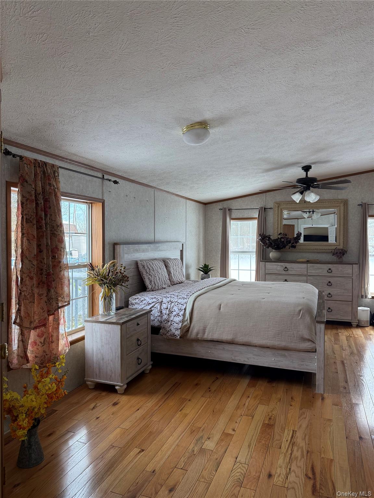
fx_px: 346
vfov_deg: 71.6
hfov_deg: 56.8
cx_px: 187
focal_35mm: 24
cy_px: 249
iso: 160
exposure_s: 1/234
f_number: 1.78
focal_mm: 6.76
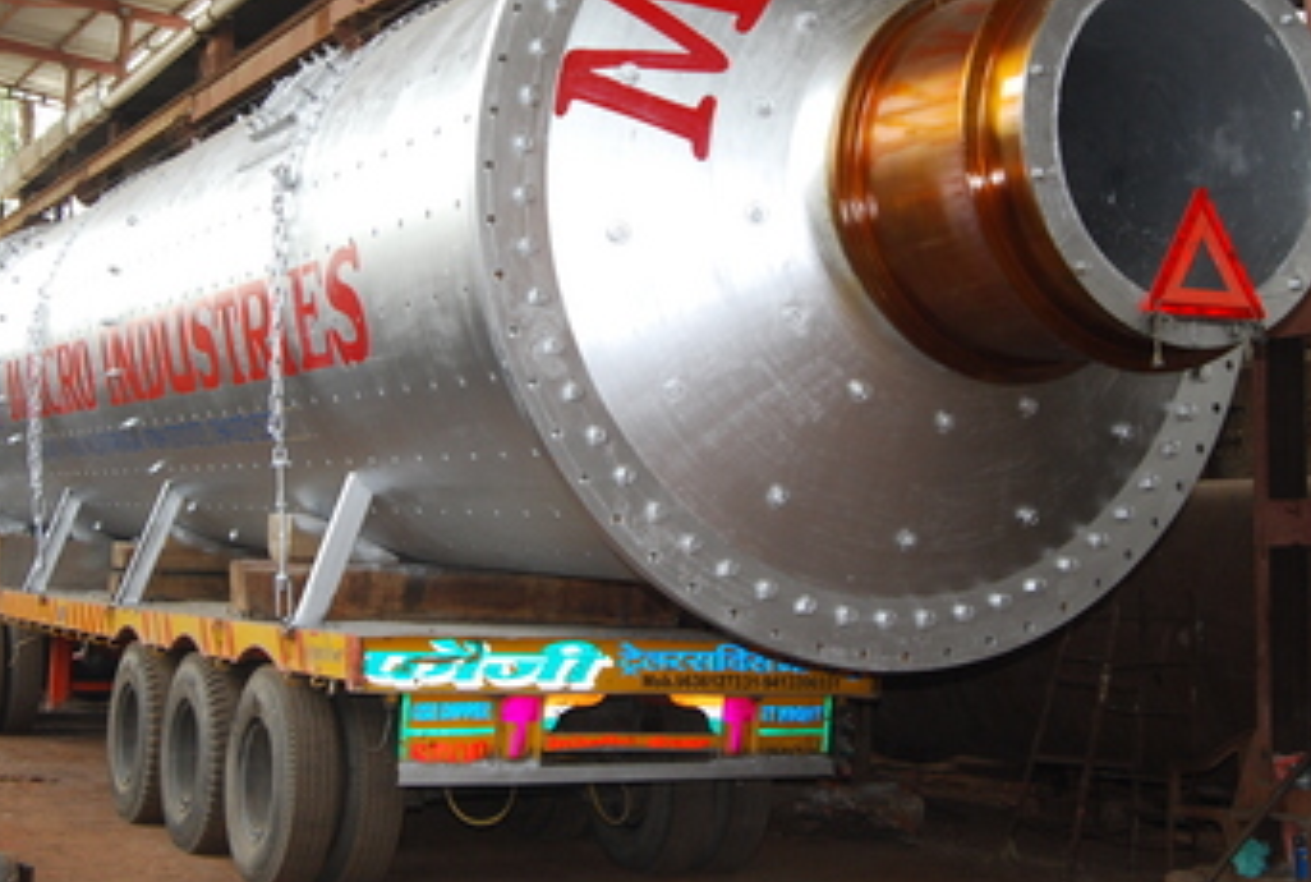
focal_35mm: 57
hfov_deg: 34.9
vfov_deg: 23.8
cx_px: 602
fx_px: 2081
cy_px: 284
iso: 400
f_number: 5.6
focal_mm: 26
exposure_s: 1/80
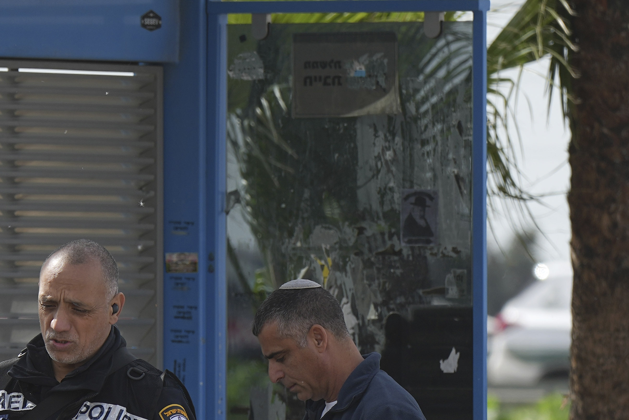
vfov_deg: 1.9
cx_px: 90
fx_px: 12491
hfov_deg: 2.9
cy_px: 448
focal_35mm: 715
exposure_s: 1/1250
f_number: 4
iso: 100
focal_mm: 200
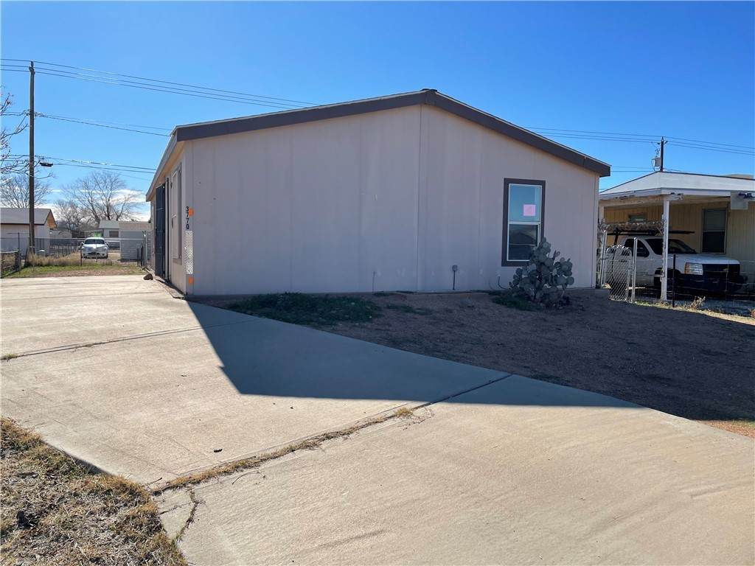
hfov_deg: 67.3
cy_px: 283
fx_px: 567
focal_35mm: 26
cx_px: 378
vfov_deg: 53.1
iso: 32
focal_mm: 4.2
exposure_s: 1/3861
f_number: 1.6
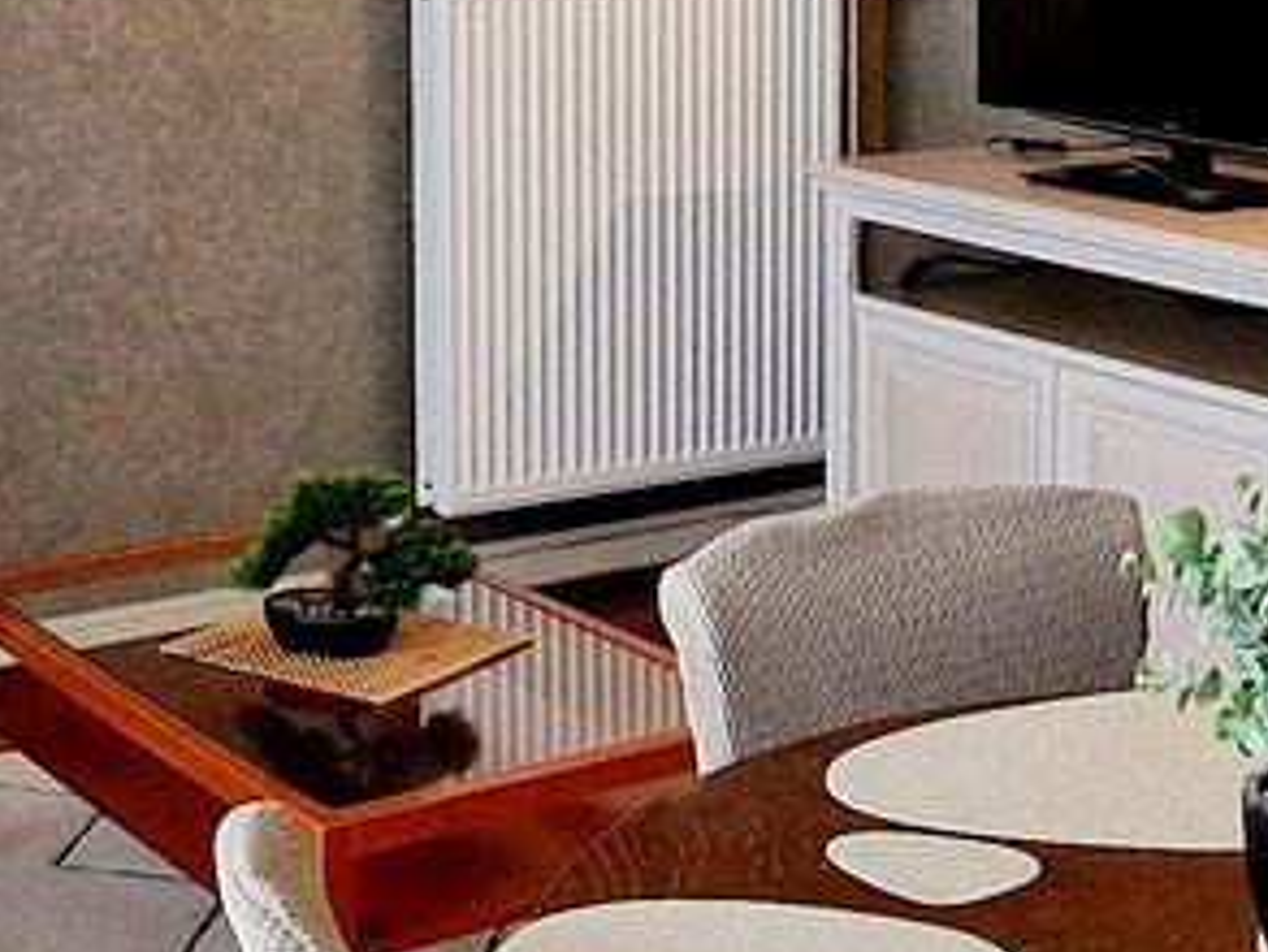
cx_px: 887
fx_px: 2602
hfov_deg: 27.2
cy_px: 104
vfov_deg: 20.3
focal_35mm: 71
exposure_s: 1/60.2
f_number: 2.2
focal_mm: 2.2
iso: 160
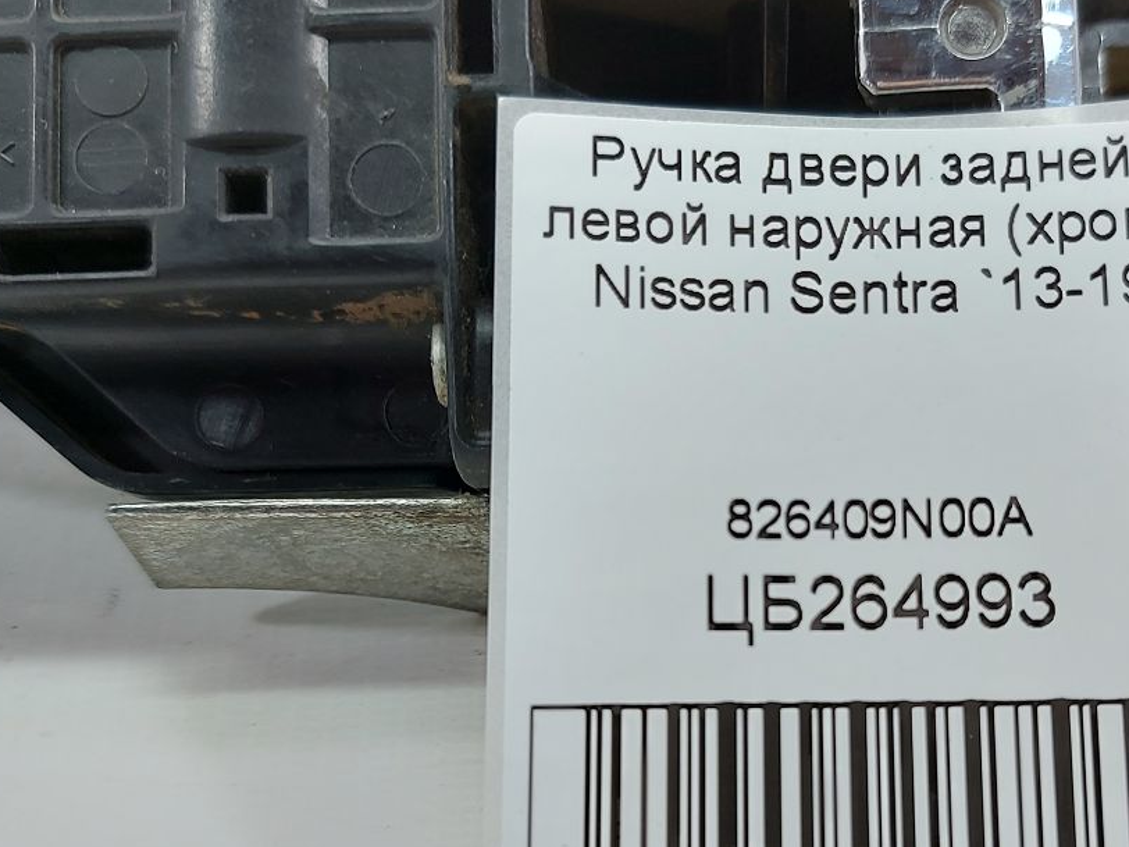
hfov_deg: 45.0
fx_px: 1337
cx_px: 767
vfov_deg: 34.9
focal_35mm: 41
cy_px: 541
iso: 64
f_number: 1.8
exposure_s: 1/50
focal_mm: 5.23
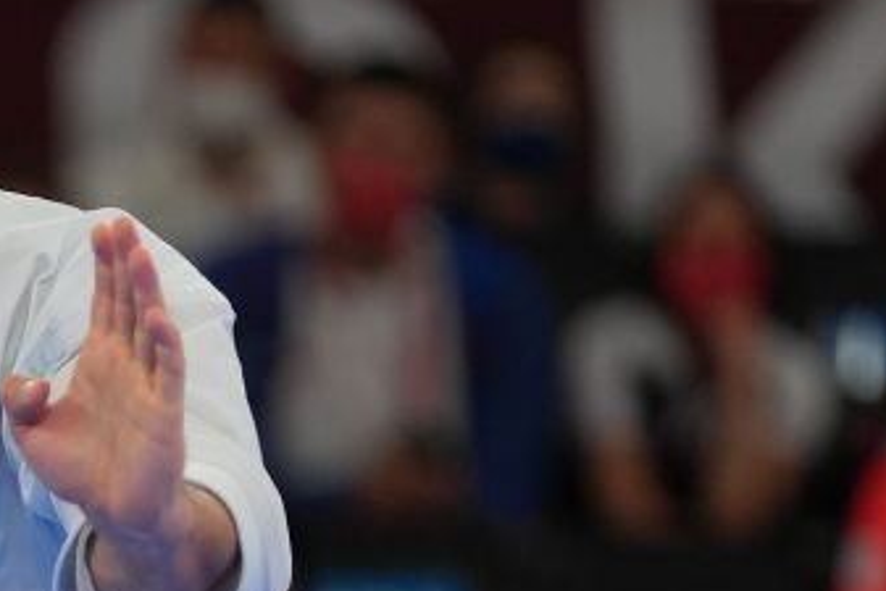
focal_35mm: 993
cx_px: -373
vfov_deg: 1.4
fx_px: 24448
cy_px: 967
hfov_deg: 2.1
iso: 500
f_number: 2.8
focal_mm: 186
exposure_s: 1/1000
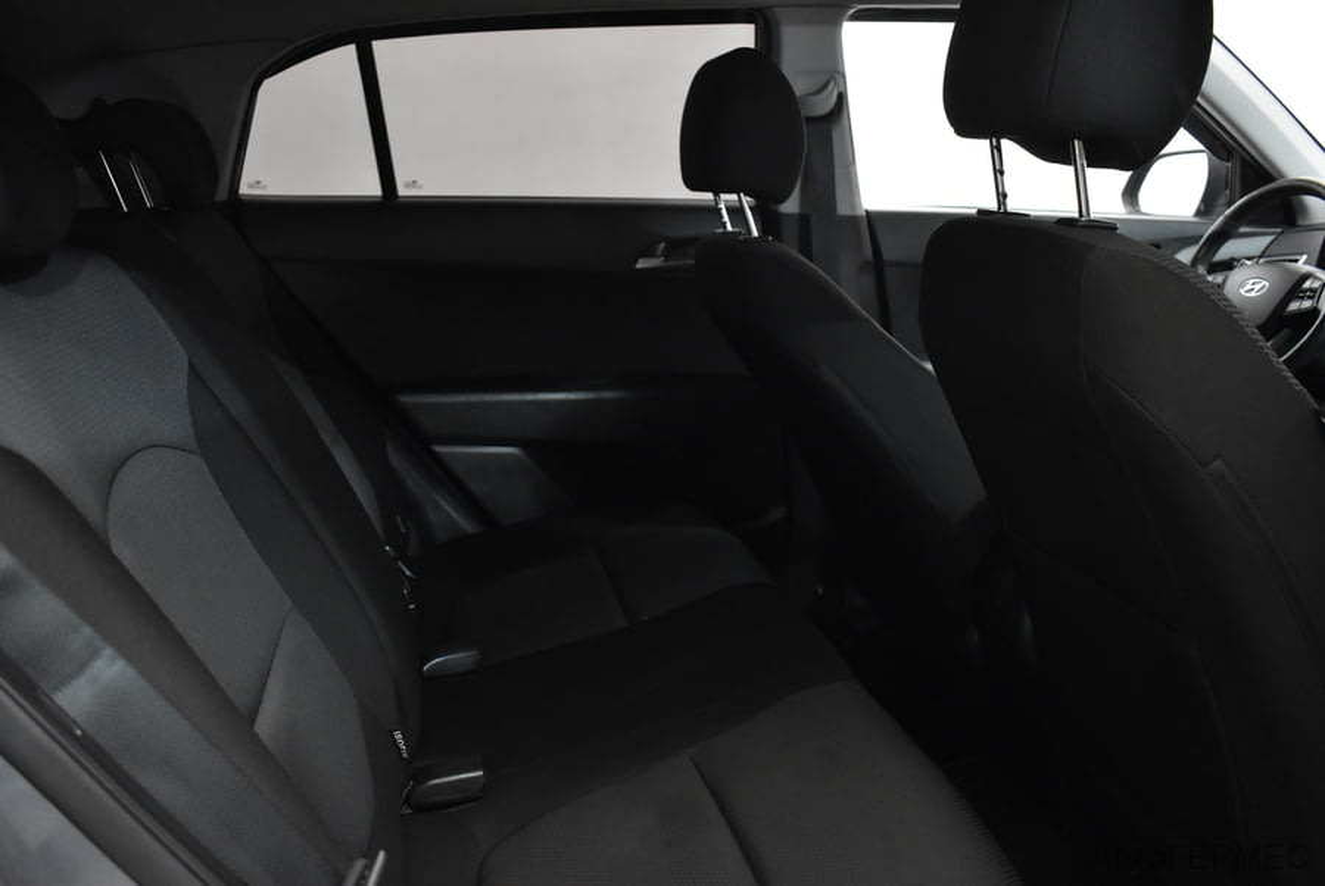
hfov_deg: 61.9
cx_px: 662
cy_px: 443
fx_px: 1105
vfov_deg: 43.7
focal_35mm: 30
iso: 2500
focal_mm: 20
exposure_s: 1/30
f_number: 3.8
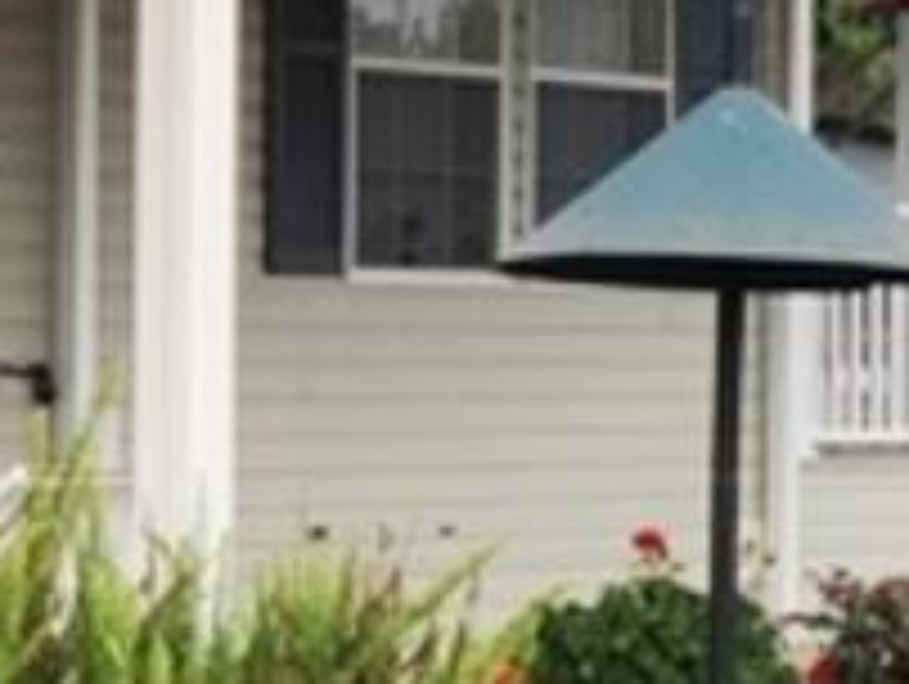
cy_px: 486
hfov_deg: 13.1
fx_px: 3865
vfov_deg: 10.1
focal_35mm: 147
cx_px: -153
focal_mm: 4.15
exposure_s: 1/807
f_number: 2.2
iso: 32
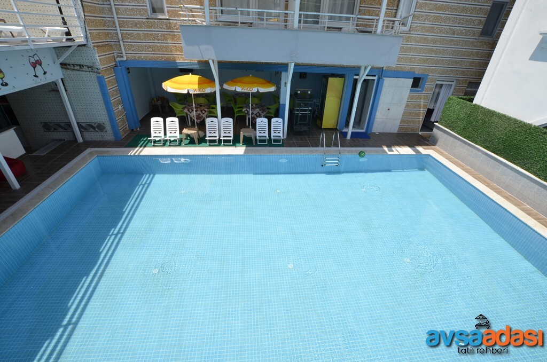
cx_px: 274
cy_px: 181
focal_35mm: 16
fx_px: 250
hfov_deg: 95.1
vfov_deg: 71.8
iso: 100
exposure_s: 1/250
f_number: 8
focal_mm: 11
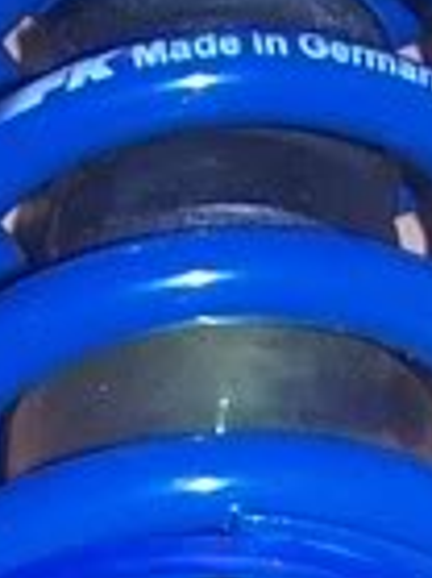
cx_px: 282
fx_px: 4666
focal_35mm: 280
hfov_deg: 5.3
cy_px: 1277
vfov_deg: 6.8
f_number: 2.8
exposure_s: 1/60
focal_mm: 6.3
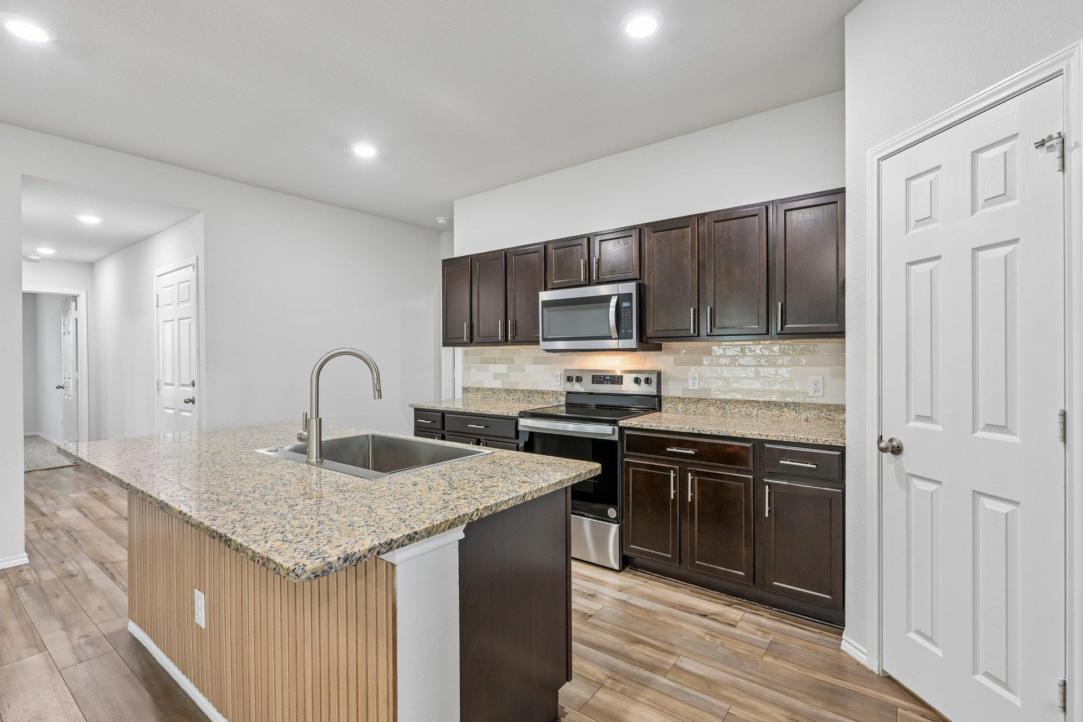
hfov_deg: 94.9
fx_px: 497
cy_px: 358
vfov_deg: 71.9
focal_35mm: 17
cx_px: 543
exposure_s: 1/8
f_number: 6.7
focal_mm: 15.5
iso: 400
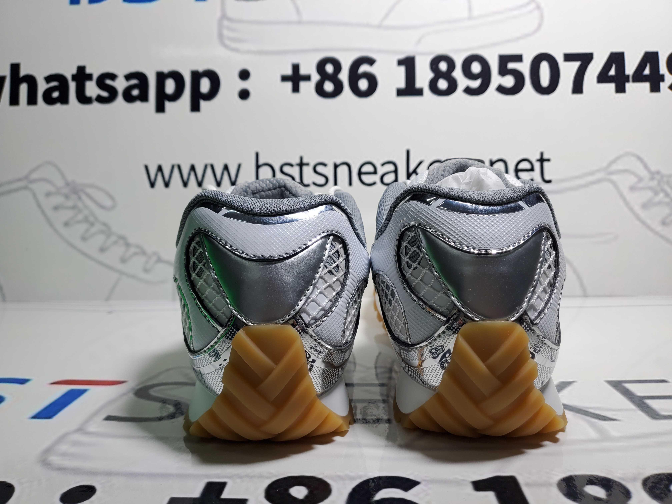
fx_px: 505
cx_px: 336
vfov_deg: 53.1
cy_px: 252
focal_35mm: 26
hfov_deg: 67.3
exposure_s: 1/472
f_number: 1.5
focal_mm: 4.3
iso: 50
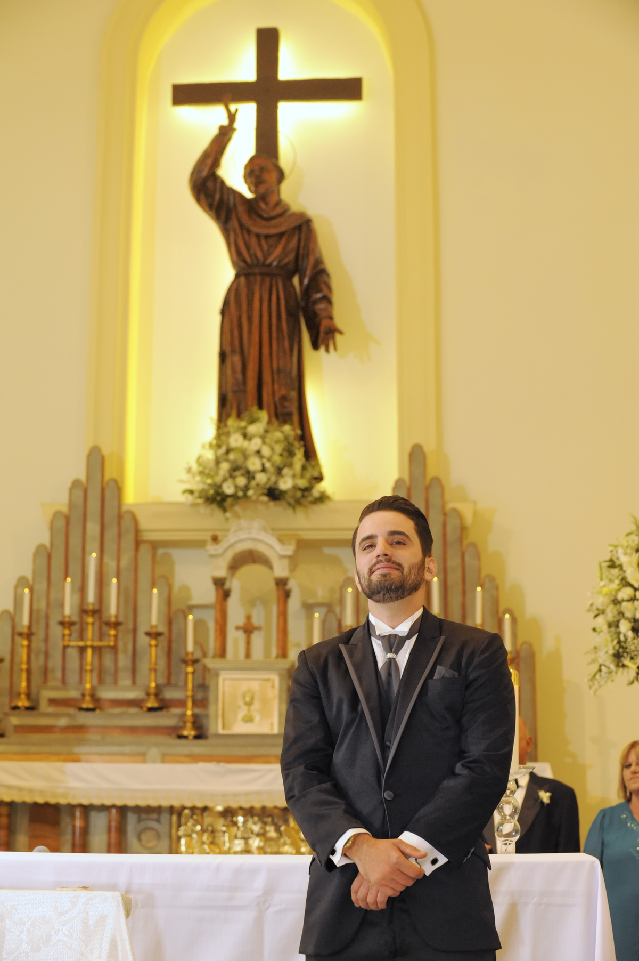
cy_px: 480
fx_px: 1866
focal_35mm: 70
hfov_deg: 19.4
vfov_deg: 28.9
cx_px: 320
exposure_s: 1/100
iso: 3200
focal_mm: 70
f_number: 5
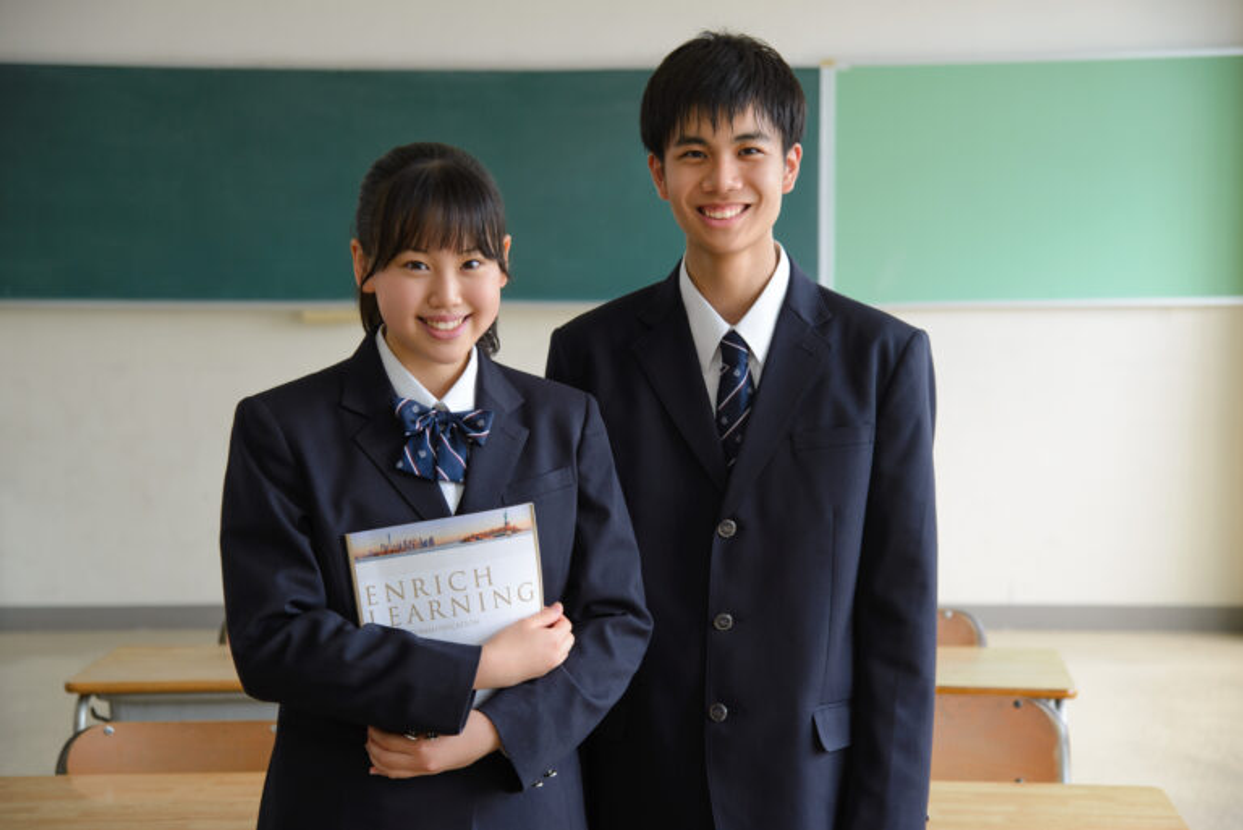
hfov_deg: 27.0
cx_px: 622
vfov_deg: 18.2
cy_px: 415
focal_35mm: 75
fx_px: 2591
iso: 320
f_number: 5
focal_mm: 75
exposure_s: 1/200
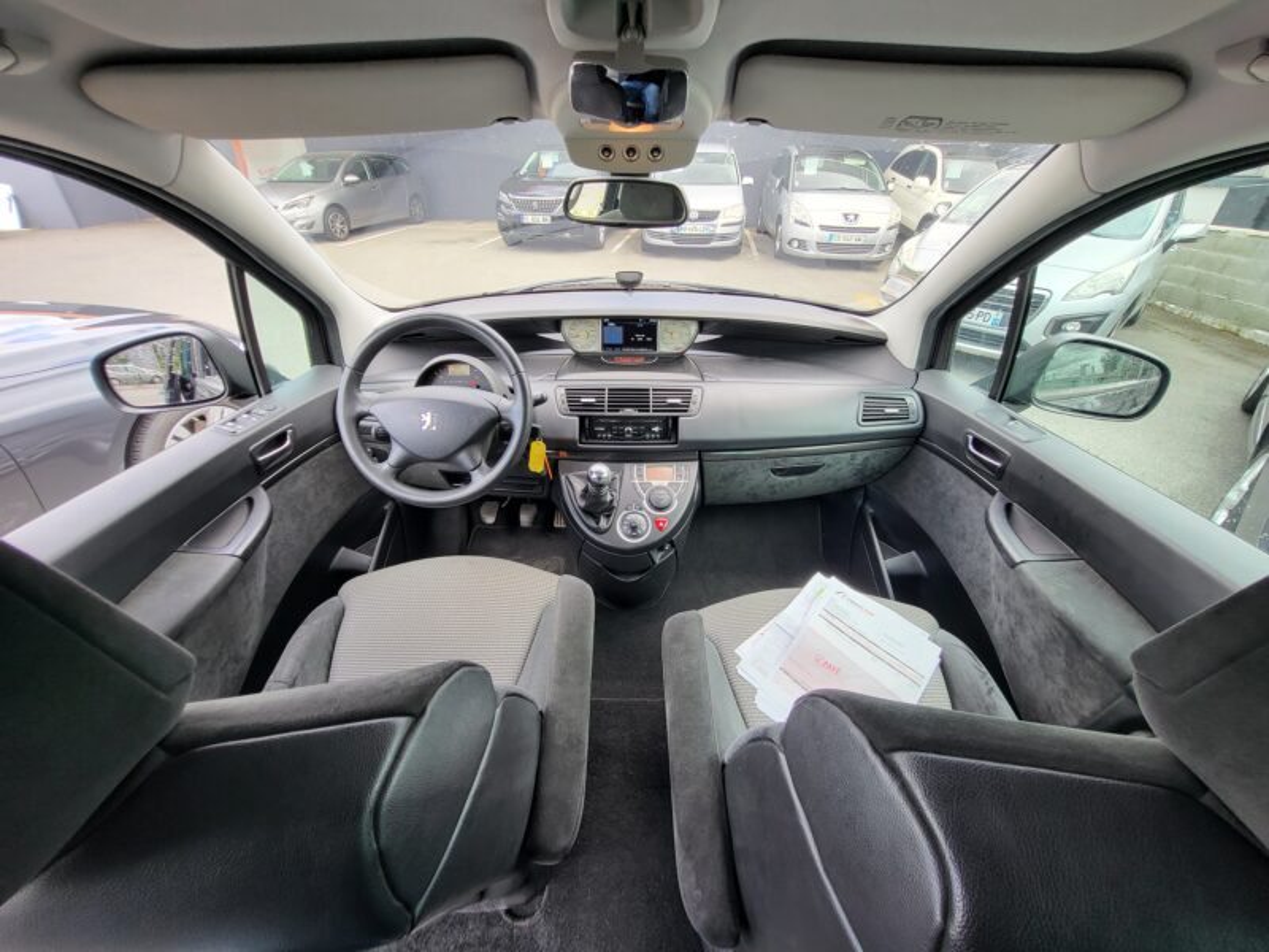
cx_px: 634
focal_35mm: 13
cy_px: 476
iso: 40
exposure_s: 1/100
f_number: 2.2
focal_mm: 1.74
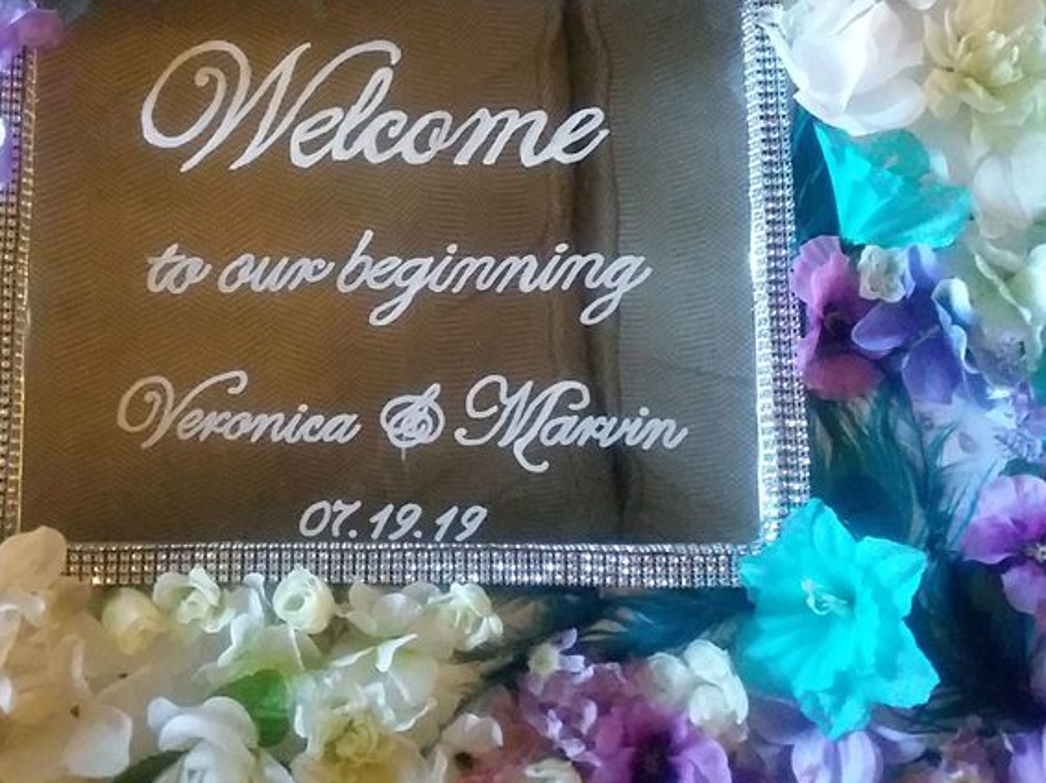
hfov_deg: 45.3
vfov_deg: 34.8
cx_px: 381
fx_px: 1238
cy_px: 271
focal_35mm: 41
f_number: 1.9
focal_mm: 2.47
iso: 500
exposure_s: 1/15
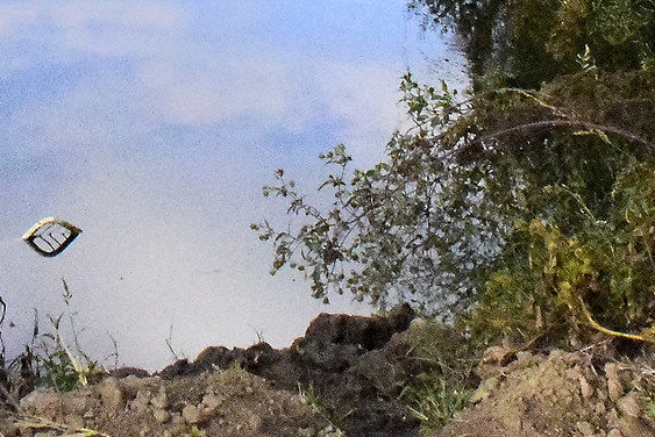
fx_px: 2093
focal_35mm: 115
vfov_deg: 10.9
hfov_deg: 17.2
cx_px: -59
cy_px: -443
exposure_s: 1/3200
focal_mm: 18
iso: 12800
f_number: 14
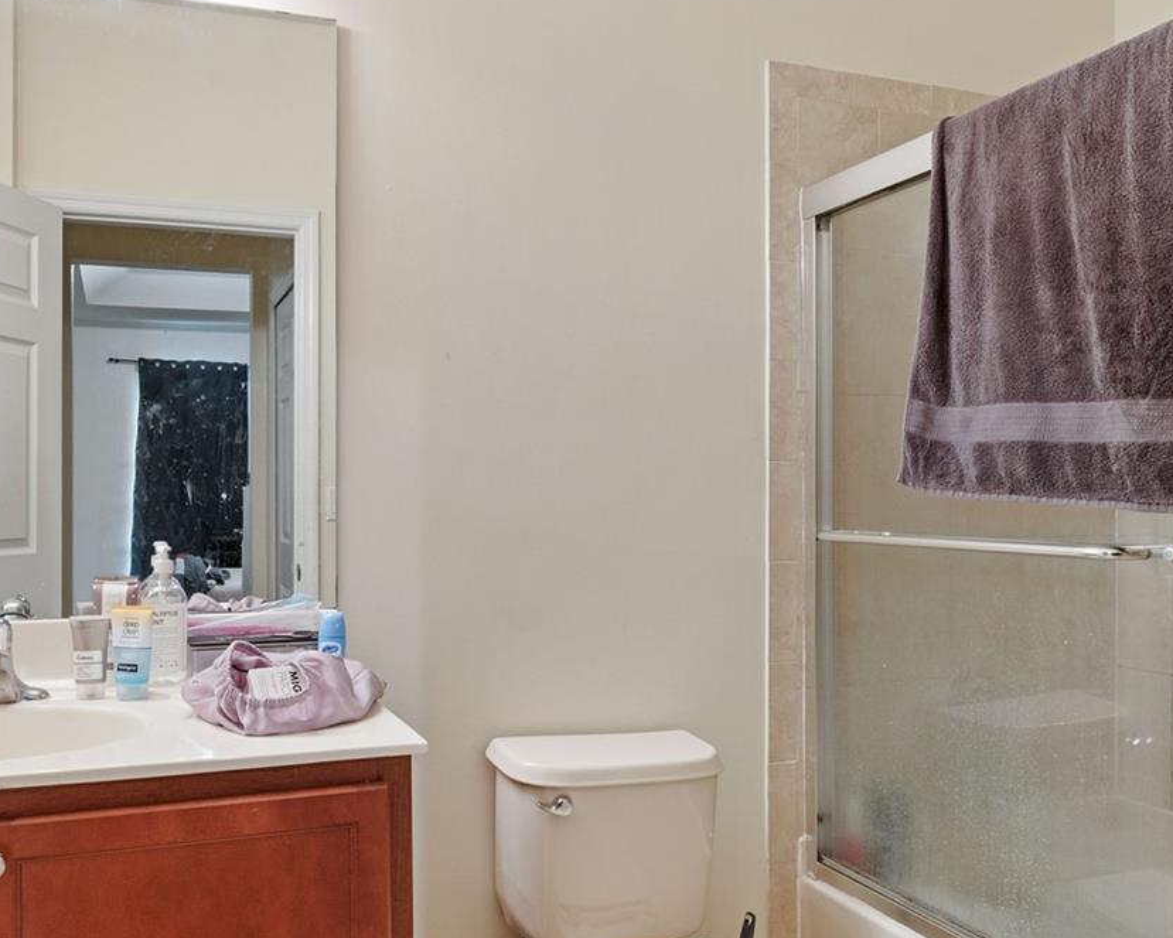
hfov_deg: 59.7
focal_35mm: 29
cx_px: 440
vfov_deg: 50.0
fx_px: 1007
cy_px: 485
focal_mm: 16
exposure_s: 1
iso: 640
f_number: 13
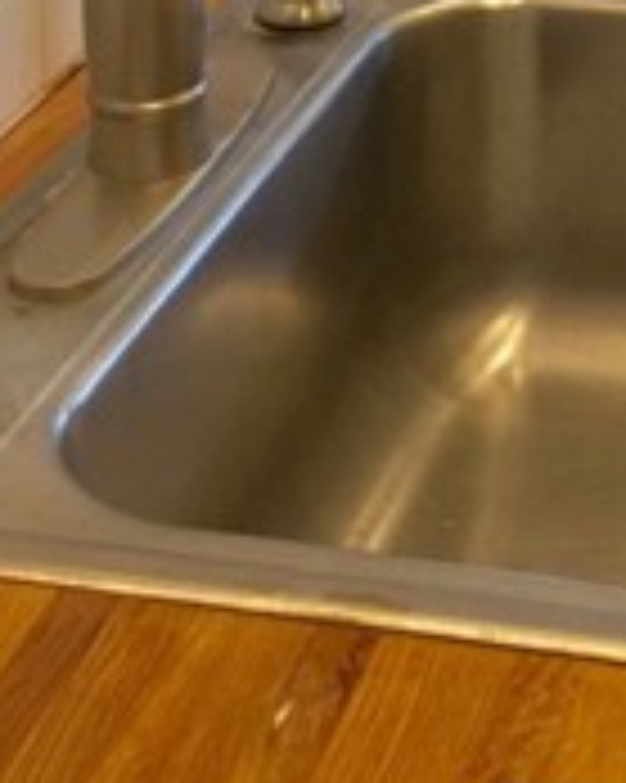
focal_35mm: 104
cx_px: 585
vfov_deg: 16.1
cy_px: -544
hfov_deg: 14.6
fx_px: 2411
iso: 40
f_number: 2.2
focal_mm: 4.15
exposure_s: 1/15
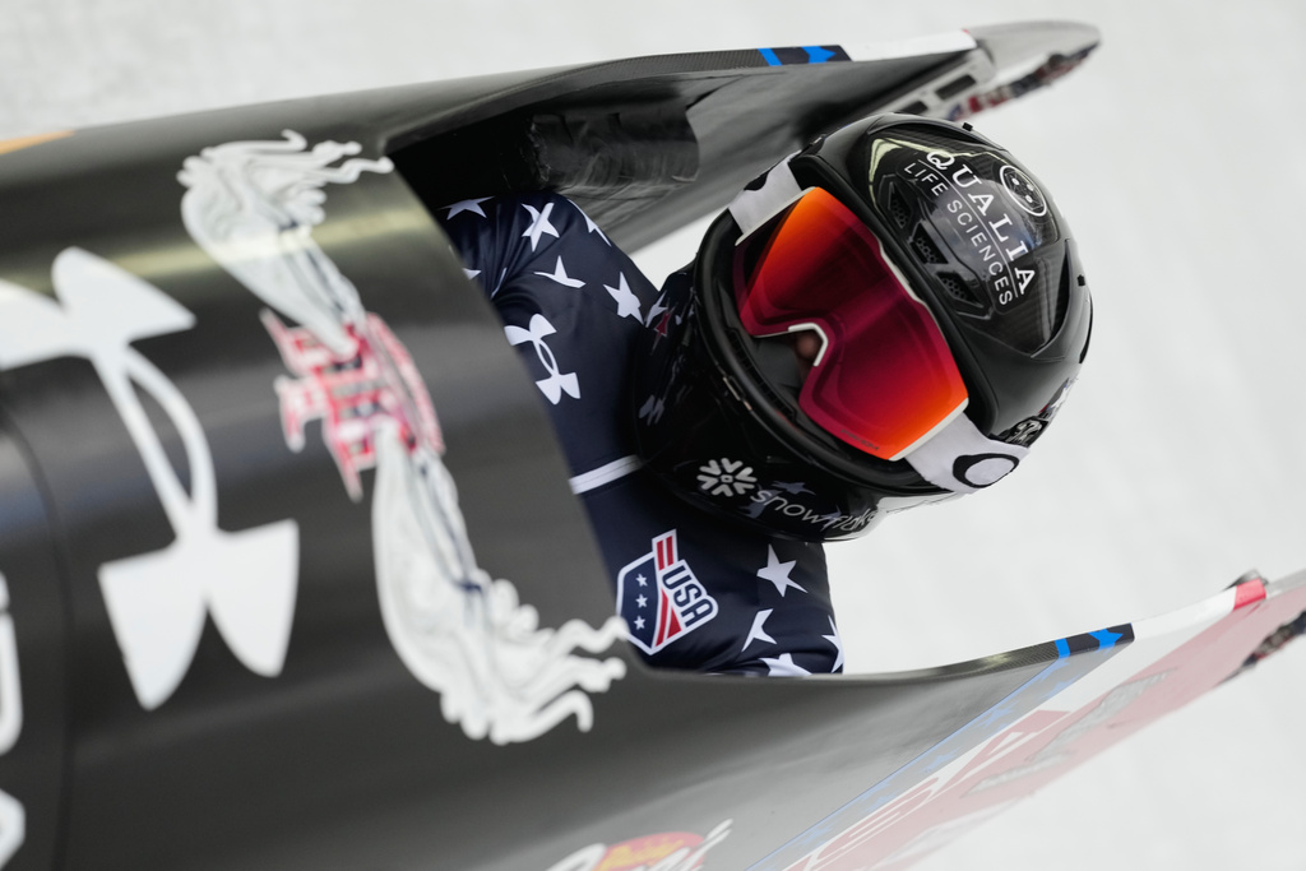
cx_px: 653
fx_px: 10884
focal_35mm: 300
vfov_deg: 4.6
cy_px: 436
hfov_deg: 6.9
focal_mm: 300
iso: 1250
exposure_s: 1/2500
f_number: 2.8
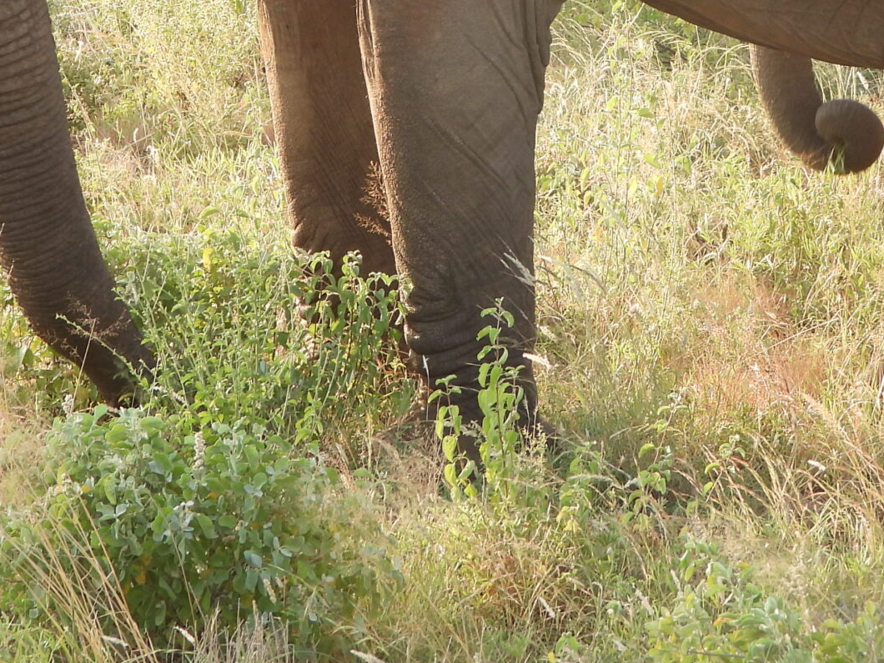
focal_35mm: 302
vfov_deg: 4.9
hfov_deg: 6.6
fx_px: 7712
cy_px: -116
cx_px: 434
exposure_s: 1/100
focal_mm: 22.5
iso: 100
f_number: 4
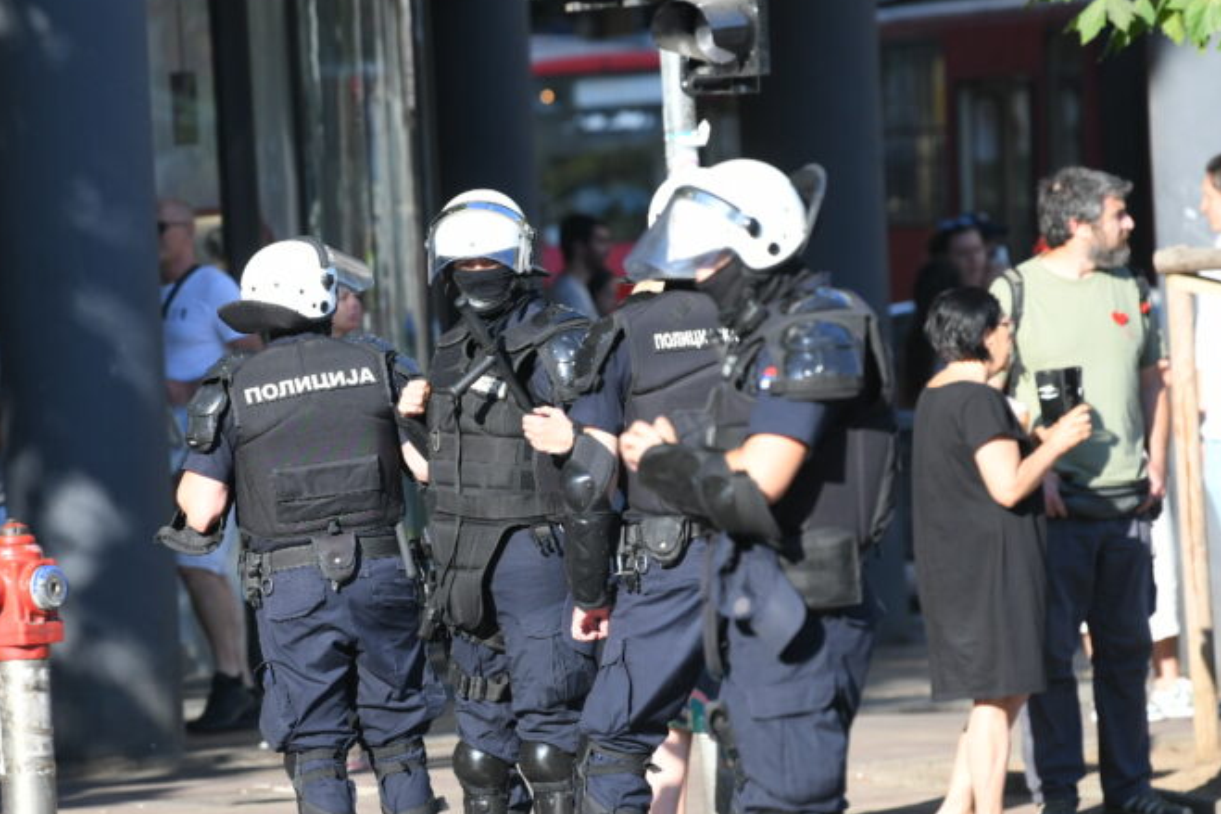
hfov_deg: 6.6
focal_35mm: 311
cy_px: 457
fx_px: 10545
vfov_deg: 4.4
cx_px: 335
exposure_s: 1/1600
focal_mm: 200
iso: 500
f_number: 4
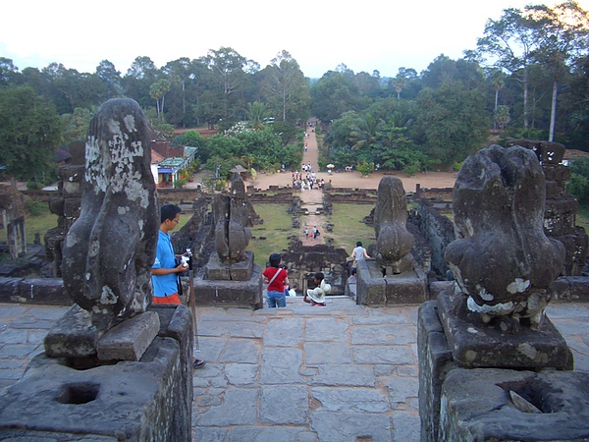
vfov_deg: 40.7
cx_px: 294
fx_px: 596
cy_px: 221
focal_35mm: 35
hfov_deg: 52.6
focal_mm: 5.8
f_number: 2.6
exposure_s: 1/40
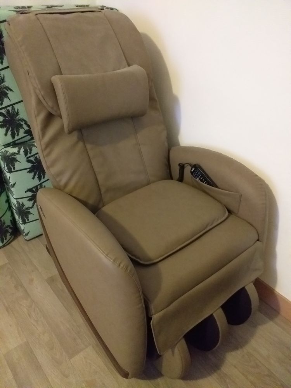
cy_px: 194
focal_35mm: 26
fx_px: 291
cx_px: 146
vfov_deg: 67.3
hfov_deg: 53.1
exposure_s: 1/17
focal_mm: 3.6
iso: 1000
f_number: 1.9
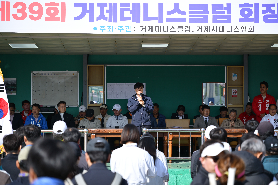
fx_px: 927
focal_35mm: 120
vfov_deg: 11.4
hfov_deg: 17.1
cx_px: 139
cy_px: 92
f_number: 4
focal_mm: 120
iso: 100
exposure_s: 1/640
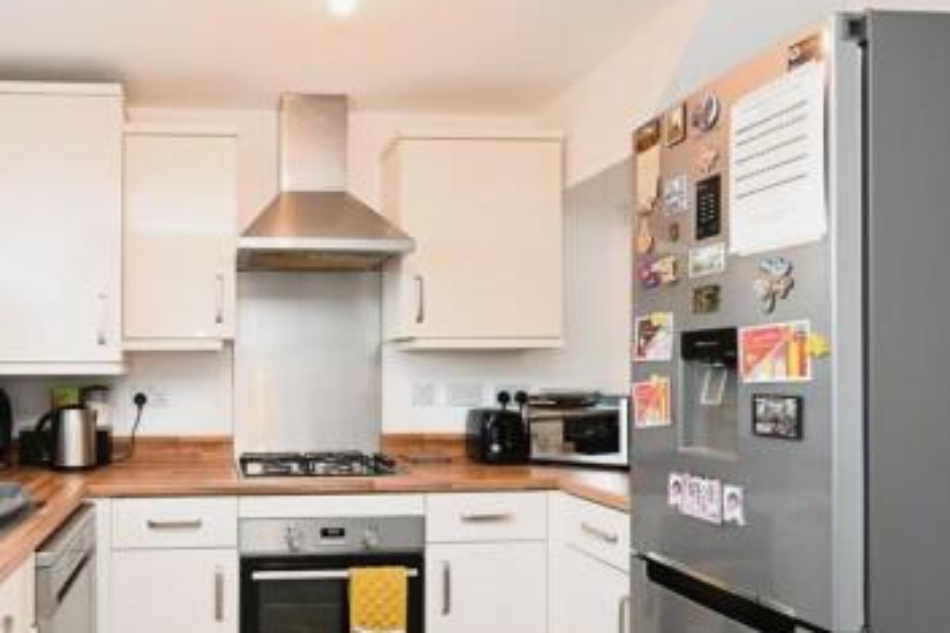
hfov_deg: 65.8
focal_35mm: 26
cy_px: 395
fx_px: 686
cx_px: 257
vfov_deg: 49.0
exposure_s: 1/60
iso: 500
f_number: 4
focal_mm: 14
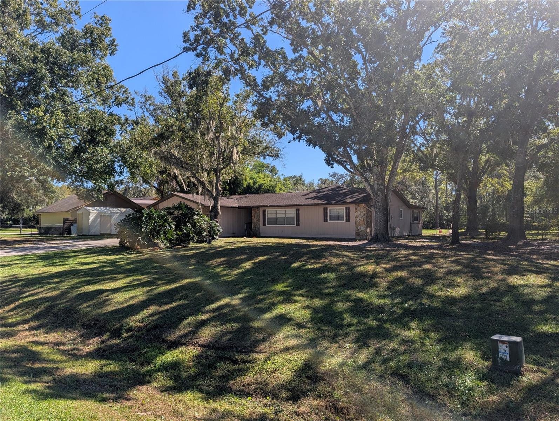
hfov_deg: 71.5
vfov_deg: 56.9
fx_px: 388
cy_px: 210
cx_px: 280
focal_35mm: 24
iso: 22
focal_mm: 6.9
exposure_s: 1/1037
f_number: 1.68
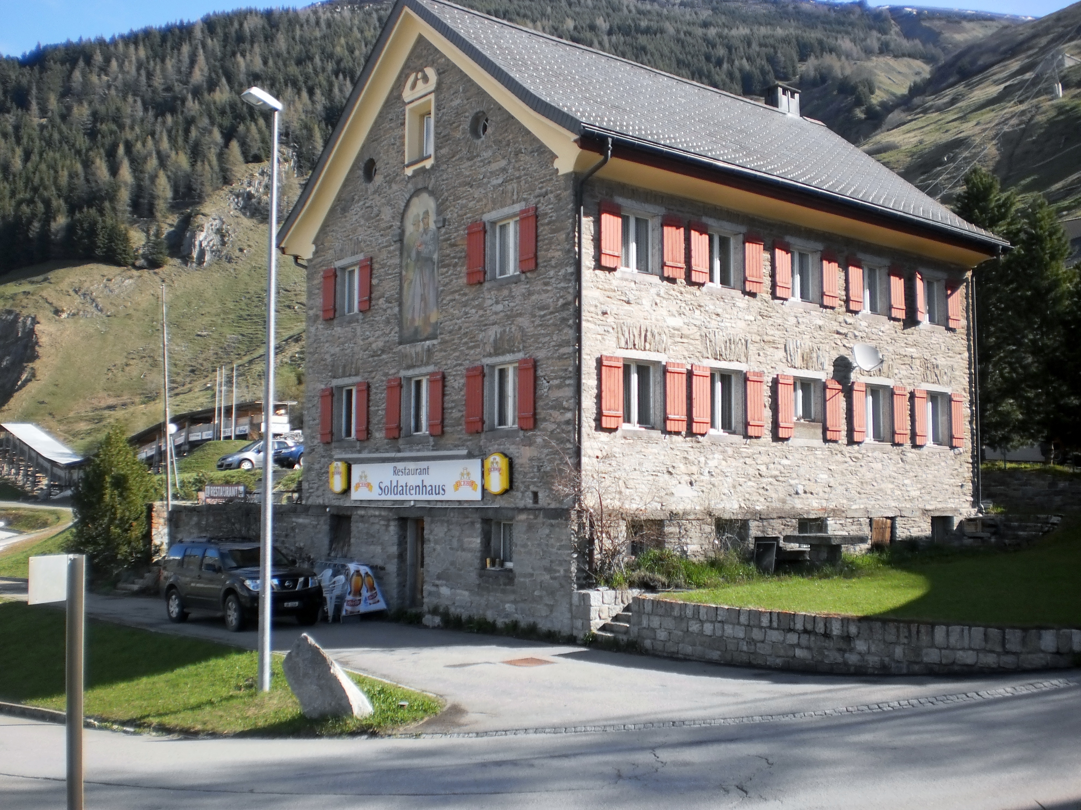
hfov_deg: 51.4
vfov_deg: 39.6
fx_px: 1124
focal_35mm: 36
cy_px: 405
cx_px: 540
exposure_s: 1/640
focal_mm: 6.3
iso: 100
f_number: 3.1
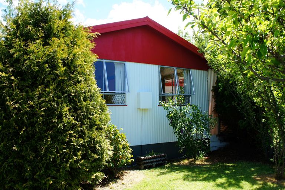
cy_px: 95
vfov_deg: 41.7
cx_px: 142
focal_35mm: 32
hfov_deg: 59.5
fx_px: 249
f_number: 7.1
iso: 200
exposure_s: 1/200
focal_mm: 21
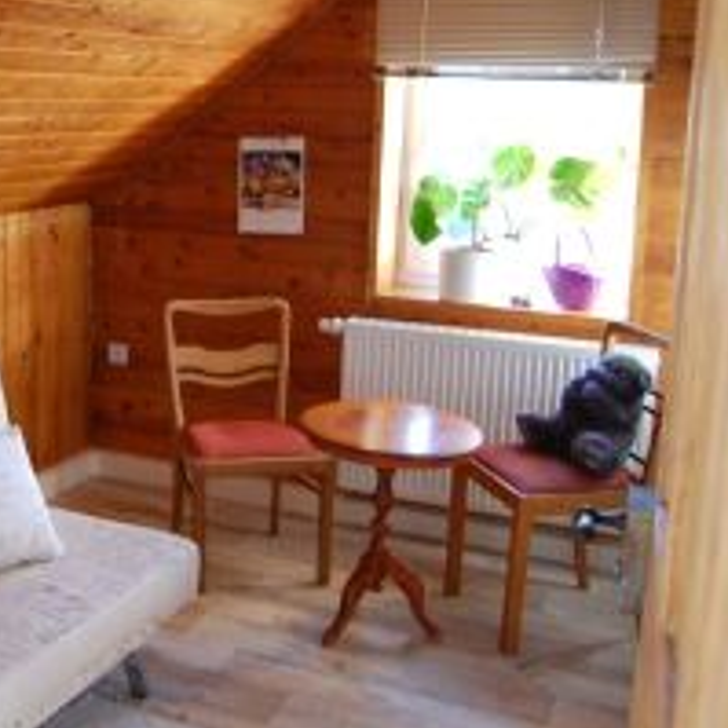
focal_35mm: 46
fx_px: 1095
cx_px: 59
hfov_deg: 34.5
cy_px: 282
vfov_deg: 36.6
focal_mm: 18
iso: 400
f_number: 3.5
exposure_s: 1/30
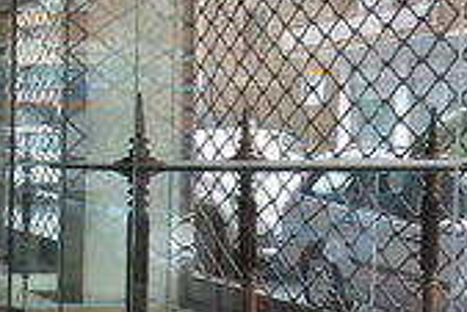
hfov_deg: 19.8
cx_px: -287
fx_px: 1104
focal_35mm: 85
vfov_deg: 16.1
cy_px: 206
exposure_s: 1/400
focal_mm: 24
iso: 3200
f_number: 10
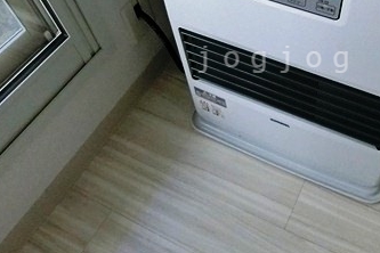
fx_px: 401
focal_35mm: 38
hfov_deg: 49.1
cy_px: 59
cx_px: 276
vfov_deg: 34.2
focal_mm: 4.06
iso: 1600
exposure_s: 1/500
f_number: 2.7
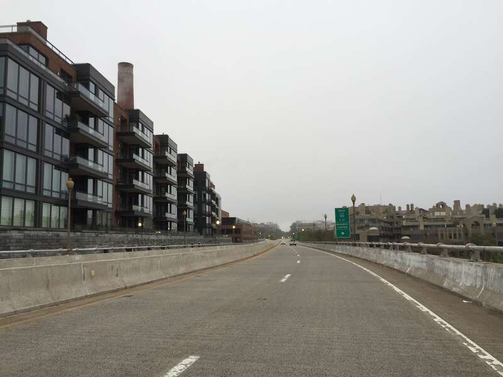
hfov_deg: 61.7
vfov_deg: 48.2
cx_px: 252
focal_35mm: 29
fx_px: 421
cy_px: 188
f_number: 2.2
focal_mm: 4.15
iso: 32
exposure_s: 1/120
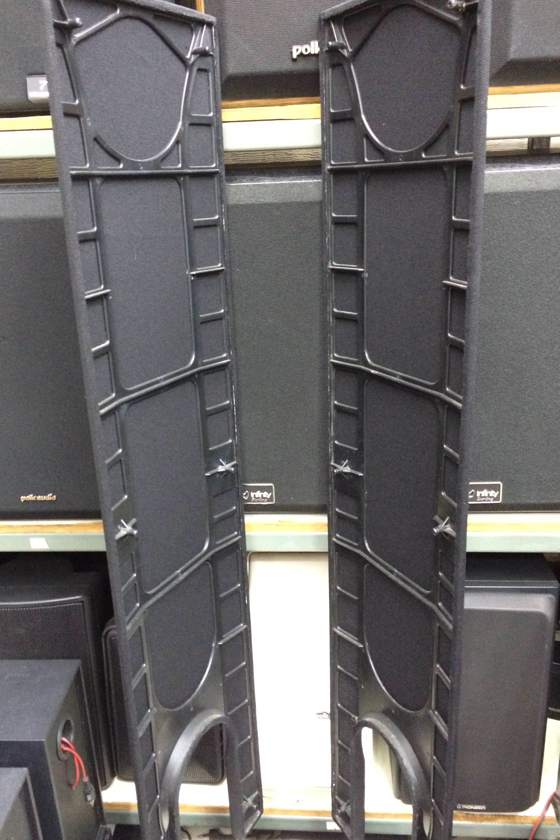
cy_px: 414
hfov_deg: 42.3
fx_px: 723
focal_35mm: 31
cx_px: 275
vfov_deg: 60.3
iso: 500
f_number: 2.2
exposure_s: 1/17
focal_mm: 4.15
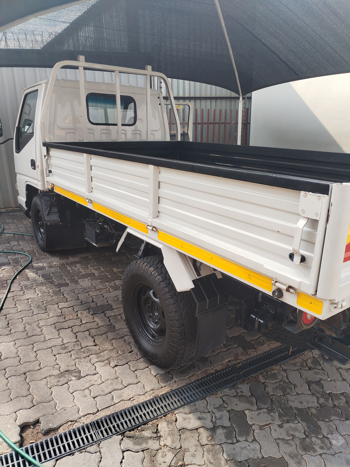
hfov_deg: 53.1
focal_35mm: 26
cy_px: 234
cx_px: 175
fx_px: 351
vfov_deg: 67.3
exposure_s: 1/372
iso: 120
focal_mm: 4.75
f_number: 1.8
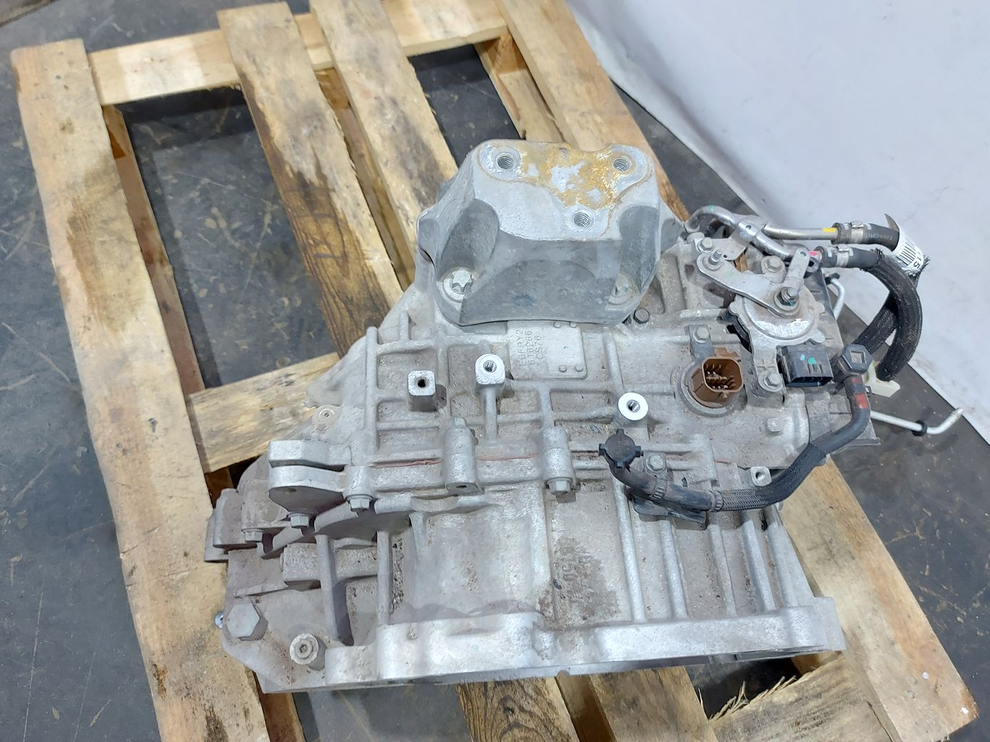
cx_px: 495
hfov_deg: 71.6
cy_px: 371
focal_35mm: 24
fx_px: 686
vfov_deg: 56.8
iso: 320
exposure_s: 1/33
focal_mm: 5.23
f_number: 1.8
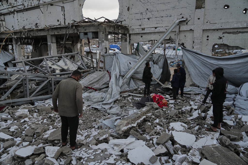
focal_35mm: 24
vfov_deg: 53.1
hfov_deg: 73.7
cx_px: 124
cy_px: 82
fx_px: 165
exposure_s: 1/800
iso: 800
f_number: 4
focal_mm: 24
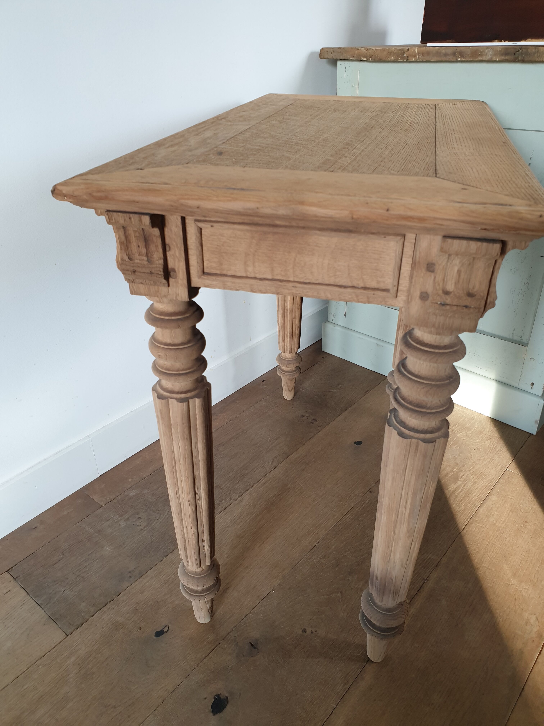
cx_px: 272
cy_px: 363
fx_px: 545
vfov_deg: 67.3
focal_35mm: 26
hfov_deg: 53.1
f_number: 2.4
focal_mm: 4.3
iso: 100
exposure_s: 1/50
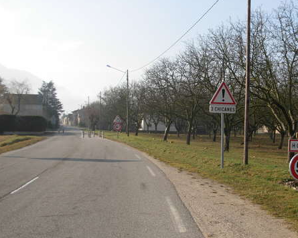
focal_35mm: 50
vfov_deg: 30.2
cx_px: 200
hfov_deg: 36.9
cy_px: 132
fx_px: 441
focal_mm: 6.3
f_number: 2.9
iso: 79
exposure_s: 1/912
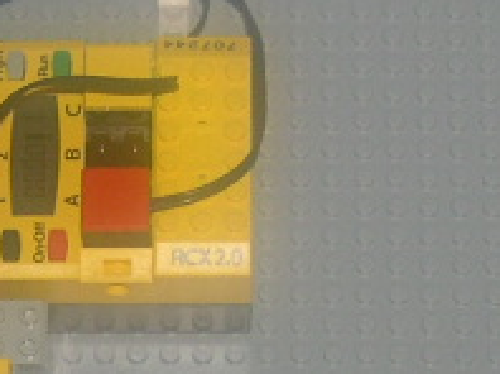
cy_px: 662
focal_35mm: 197
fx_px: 2842
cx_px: -13
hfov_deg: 10.0
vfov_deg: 7.3
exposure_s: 1/60
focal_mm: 8
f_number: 2.8
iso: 100
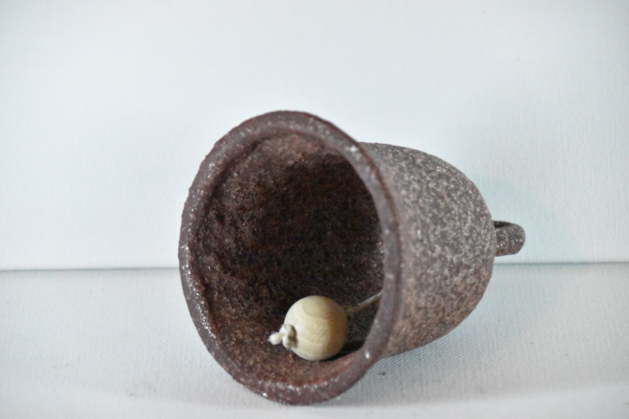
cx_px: 315
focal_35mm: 237
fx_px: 4133
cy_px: 211
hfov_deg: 8.7
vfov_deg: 5.8
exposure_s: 1/250
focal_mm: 155
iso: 18000
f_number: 6
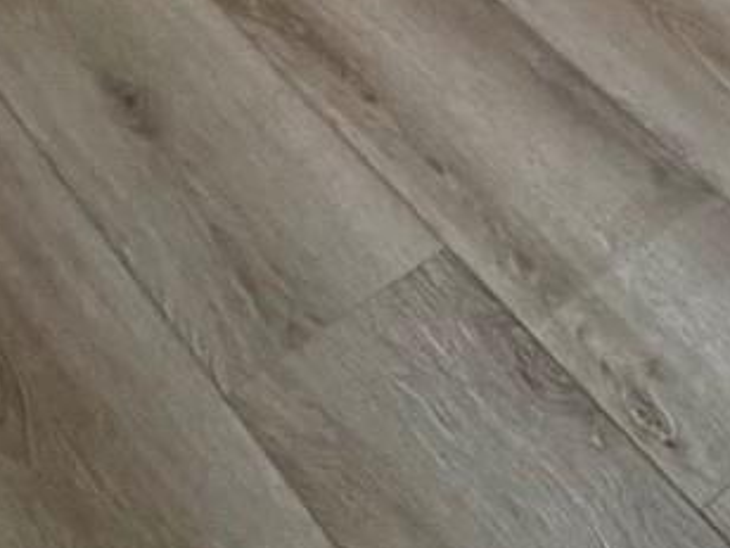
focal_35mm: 93
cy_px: -935
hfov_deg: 18.5
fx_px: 1961
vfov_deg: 11.6
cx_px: 1119
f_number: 2.2
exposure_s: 1/120
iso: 160
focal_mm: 2.22
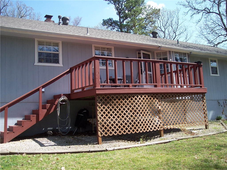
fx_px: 256
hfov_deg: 47.9
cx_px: 114
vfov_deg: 36.8
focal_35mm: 39
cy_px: 85
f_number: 3.4
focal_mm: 8
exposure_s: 1/500
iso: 100
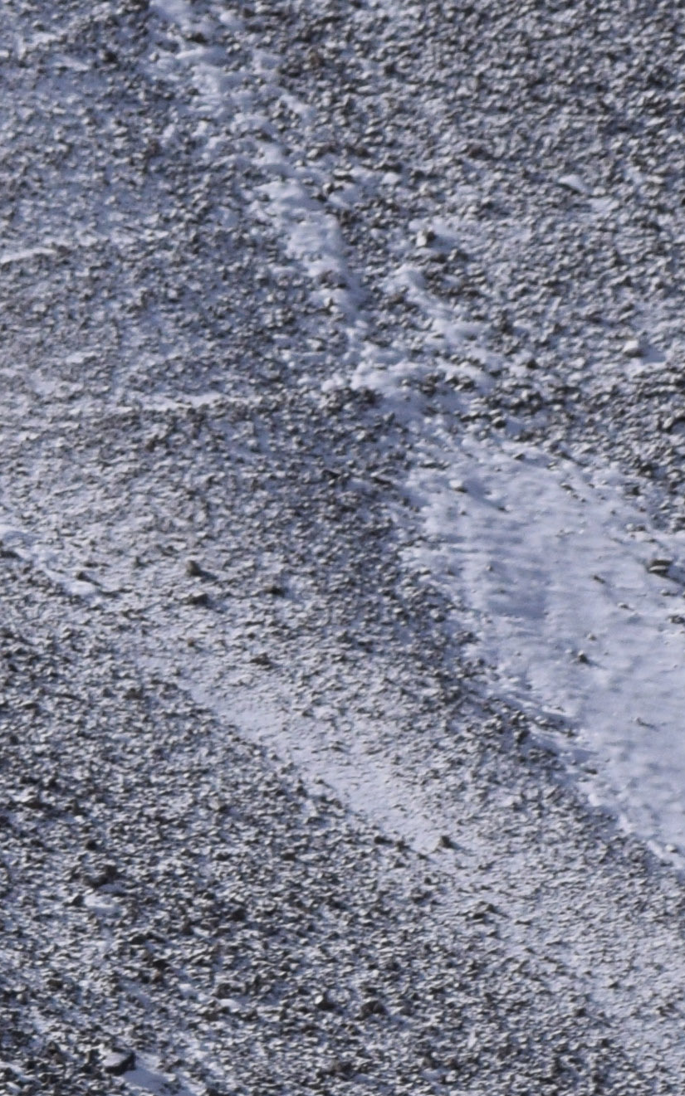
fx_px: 41511
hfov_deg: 0.9
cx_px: -619
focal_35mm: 1389
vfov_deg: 1.5
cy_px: 1042
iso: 400
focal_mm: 200
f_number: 8
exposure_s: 1/2000
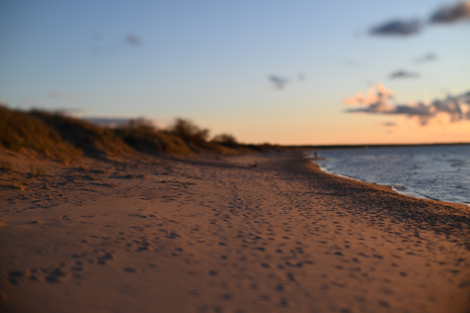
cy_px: 156
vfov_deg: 27.0
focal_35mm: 50
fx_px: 652
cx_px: 235
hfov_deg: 39.6
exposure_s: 1/1250
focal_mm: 50
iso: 100
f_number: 1.4
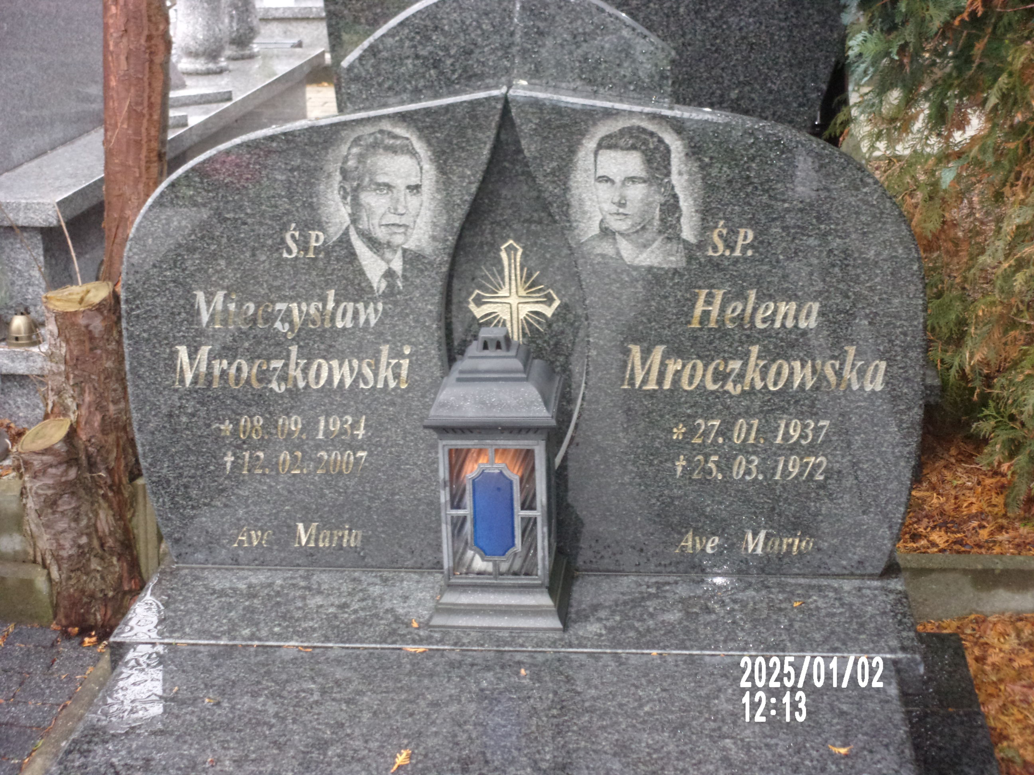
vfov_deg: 22.9
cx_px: 517
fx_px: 1912
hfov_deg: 30.3
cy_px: 388
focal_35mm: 64
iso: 400
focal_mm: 11.5
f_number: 5.2
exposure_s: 1/34
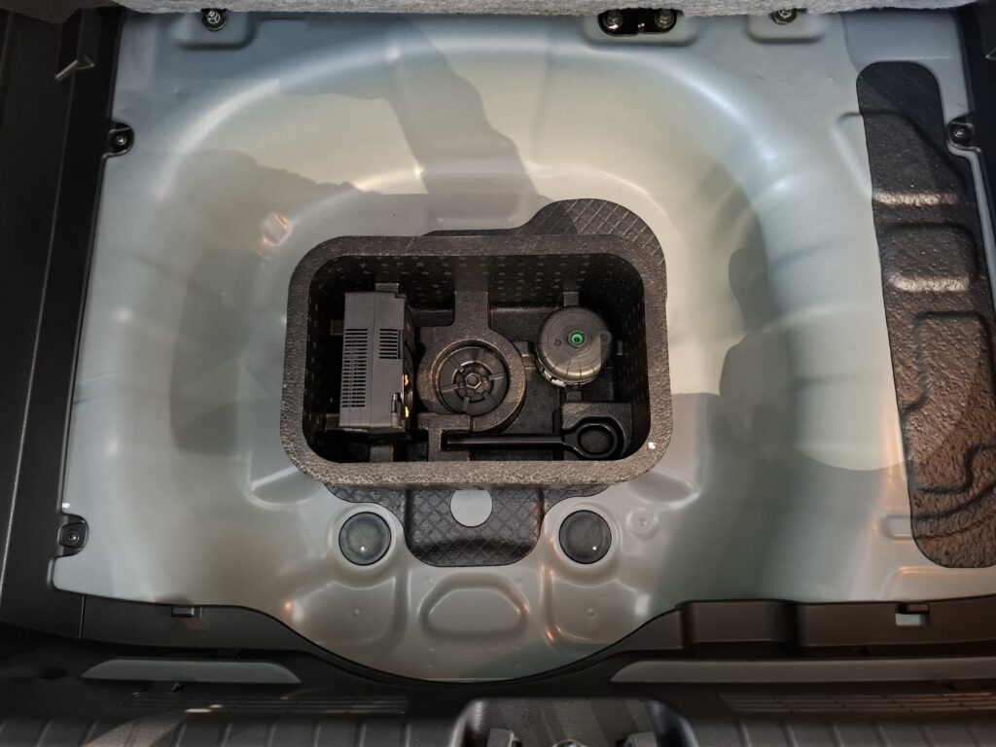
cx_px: 498
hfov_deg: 73.9
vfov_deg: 58.9
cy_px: 374
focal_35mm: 23
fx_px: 662
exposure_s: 1/25
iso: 800
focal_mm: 5.54
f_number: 1.8
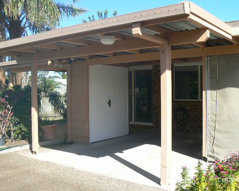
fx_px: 269
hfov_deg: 48.0
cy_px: 94
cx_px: 123
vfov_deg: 39.1
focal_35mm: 38
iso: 80
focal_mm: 6
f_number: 5.6
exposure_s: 1/250
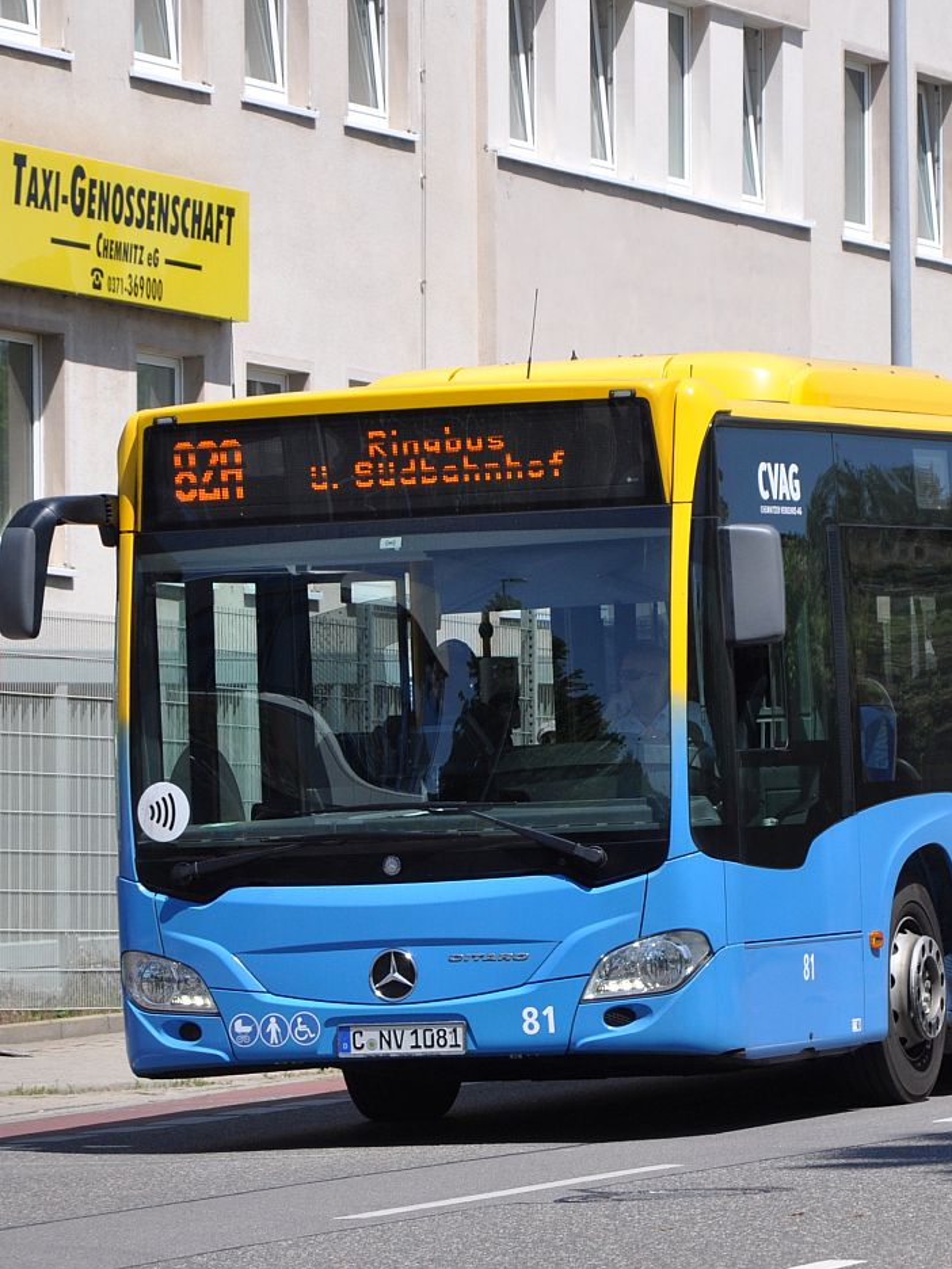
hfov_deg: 6.5
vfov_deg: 8.7
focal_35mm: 229
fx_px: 8387
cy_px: 633
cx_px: 721
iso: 400
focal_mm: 105
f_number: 5.6
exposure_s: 1/1250
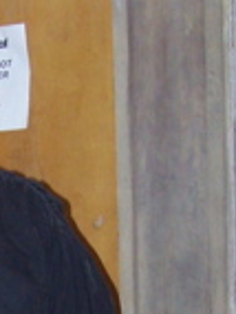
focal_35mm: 171
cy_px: 365
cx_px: -46
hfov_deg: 8.6
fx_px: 1550
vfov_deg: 11.3
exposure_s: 1/60
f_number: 2.8
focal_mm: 6.3
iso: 140
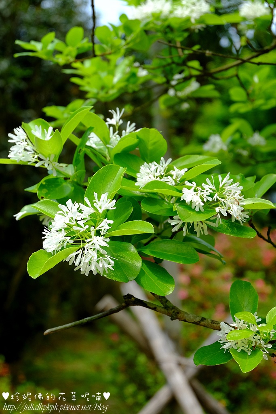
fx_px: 805
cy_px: 207
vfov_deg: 28.8
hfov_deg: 19.5
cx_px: 138
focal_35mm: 70
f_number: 5.6
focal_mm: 46.7
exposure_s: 1/450
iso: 200
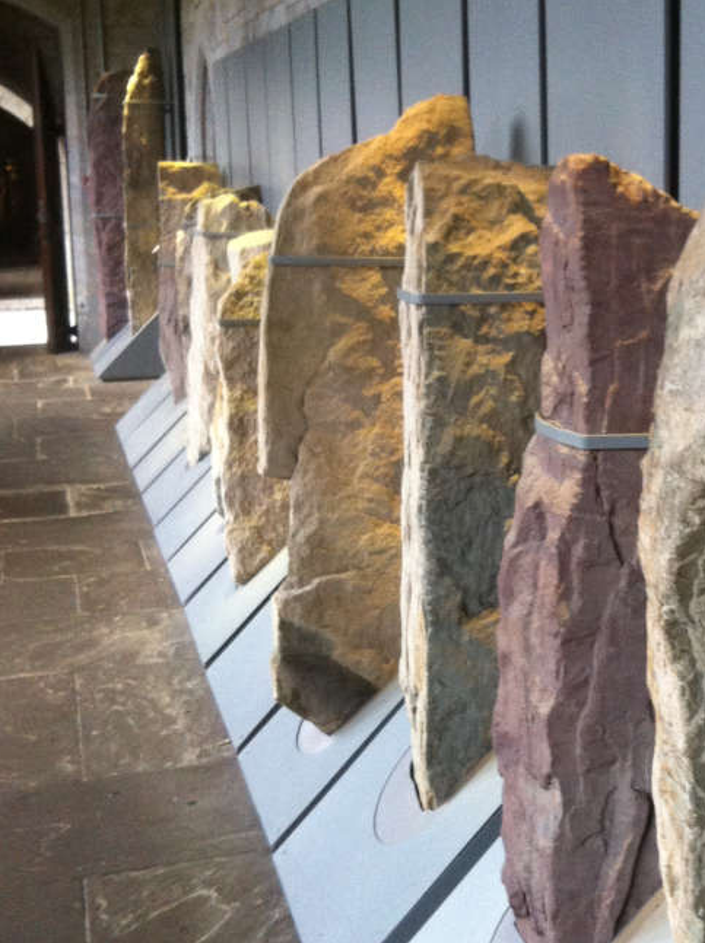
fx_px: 1578
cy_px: 442
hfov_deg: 24.8
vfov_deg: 33.3
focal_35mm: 58
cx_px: 560
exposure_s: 1/15
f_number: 2.8
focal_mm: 3.85
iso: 200
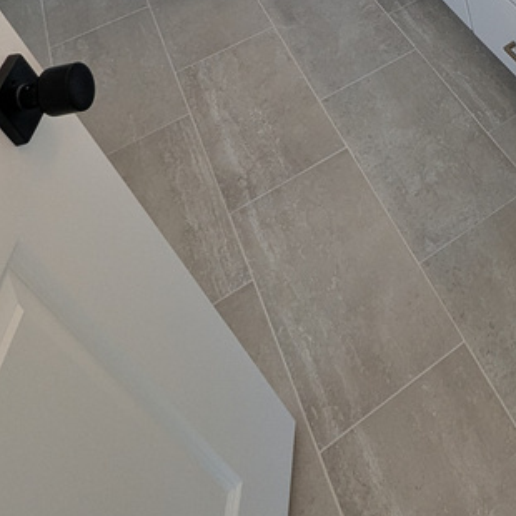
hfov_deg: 37.3
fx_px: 641
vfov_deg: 35.5
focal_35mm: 38
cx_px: 558
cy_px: -88
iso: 78
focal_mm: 1.95
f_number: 2.2
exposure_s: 1/120
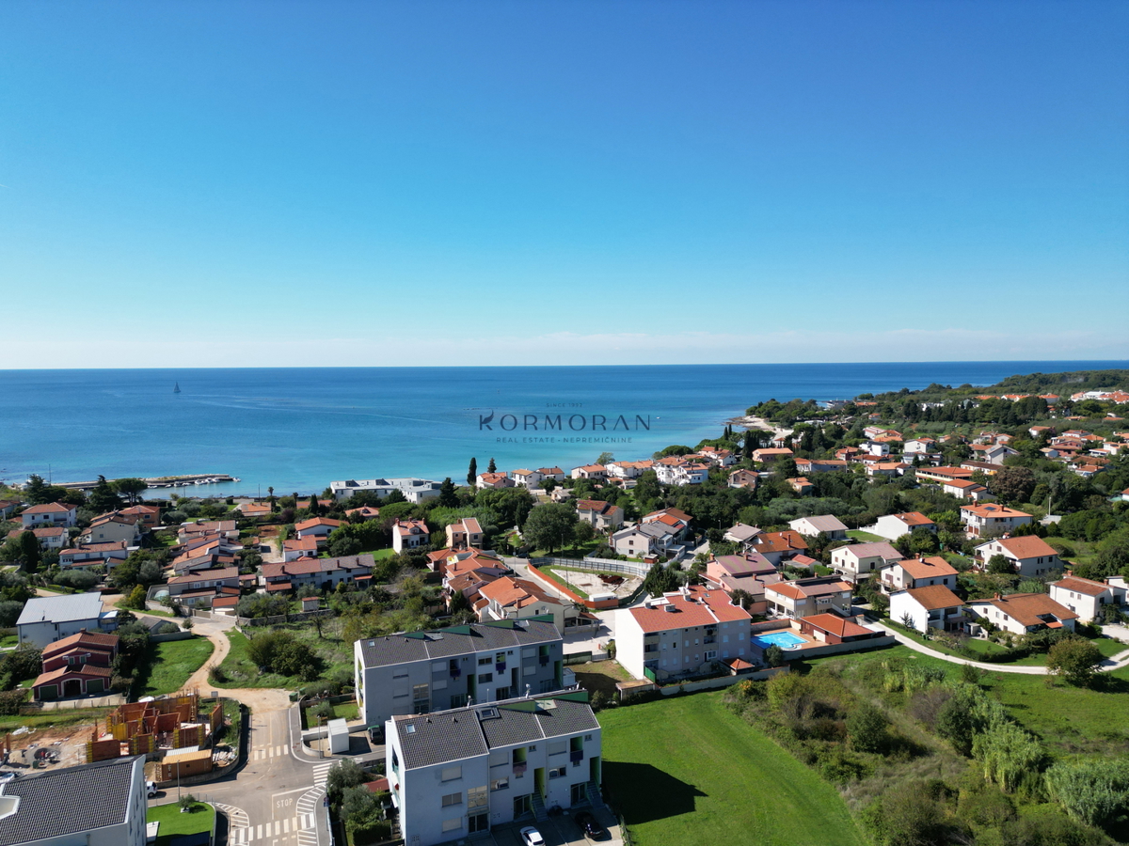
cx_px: 564
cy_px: 423
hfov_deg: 71.6
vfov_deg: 56.8
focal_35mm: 24
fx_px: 783
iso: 130
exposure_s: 1/3000
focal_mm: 6.72
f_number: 1.7
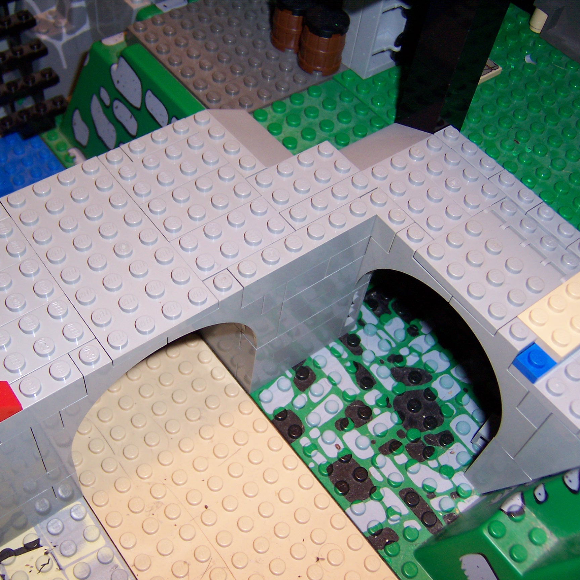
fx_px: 739
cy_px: 289
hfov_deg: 42.7
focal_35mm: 39
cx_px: 242
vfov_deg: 42.8
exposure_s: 1/60
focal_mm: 5.5
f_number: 2.8
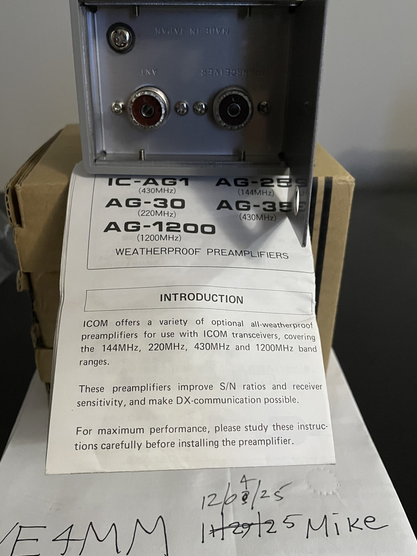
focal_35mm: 30
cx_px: 197
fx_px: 482
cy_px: 264
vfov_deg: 59.9
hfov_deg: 46.8
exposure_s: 1/40
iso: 500
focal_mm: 4.2
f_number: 1.6
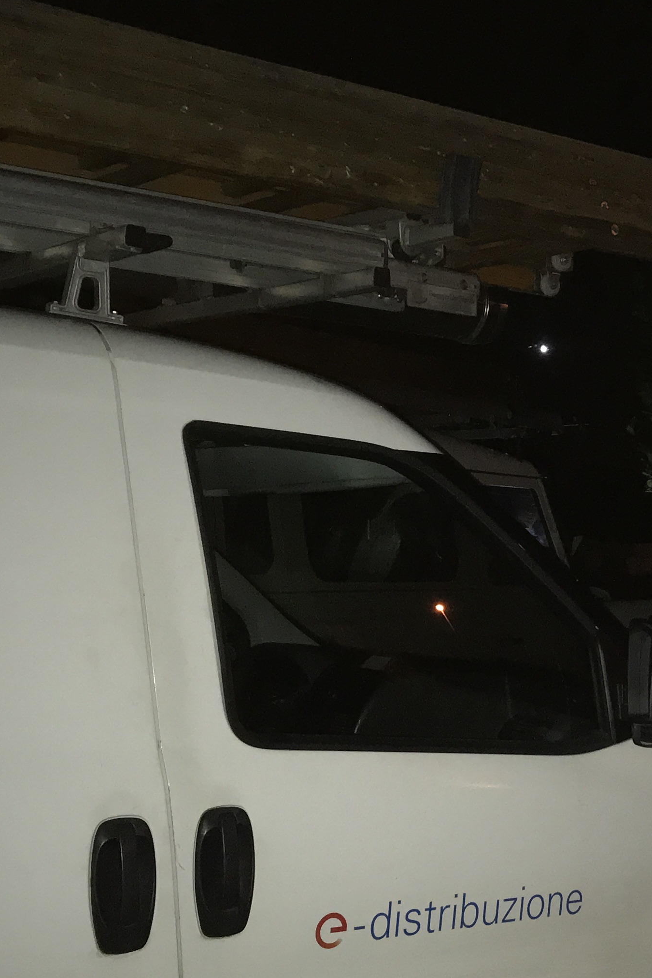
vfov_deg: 34.1
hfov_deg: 22.7
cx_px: 616
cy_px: 678
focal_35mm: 58
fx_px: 1575
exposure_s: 1/17
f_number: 1.8
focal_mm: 3.99
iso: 125
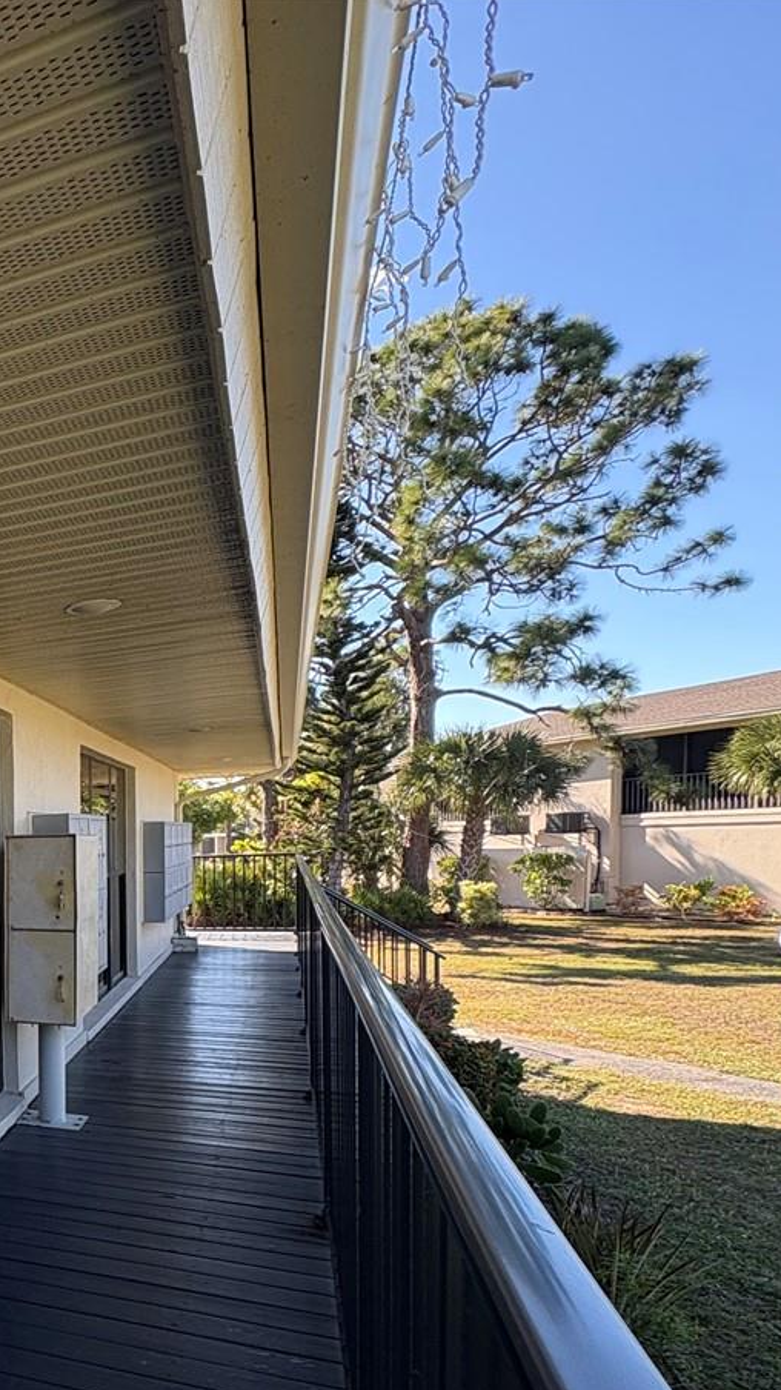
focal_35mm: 27
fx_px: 995
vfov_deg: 68.1
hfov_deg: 31.7
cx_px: -260
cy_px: 916
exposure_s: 1/294
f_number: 2.2
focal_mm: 2.22
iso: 40
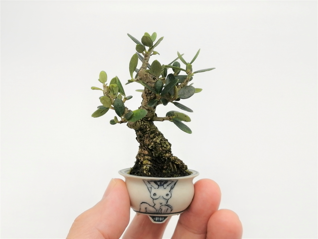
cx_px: 159
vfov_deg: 33.6
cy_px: 120
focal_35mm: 43
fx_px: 395
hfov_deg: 43.9
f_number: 1.8
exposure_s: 1/198
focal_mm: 3.62
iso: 50
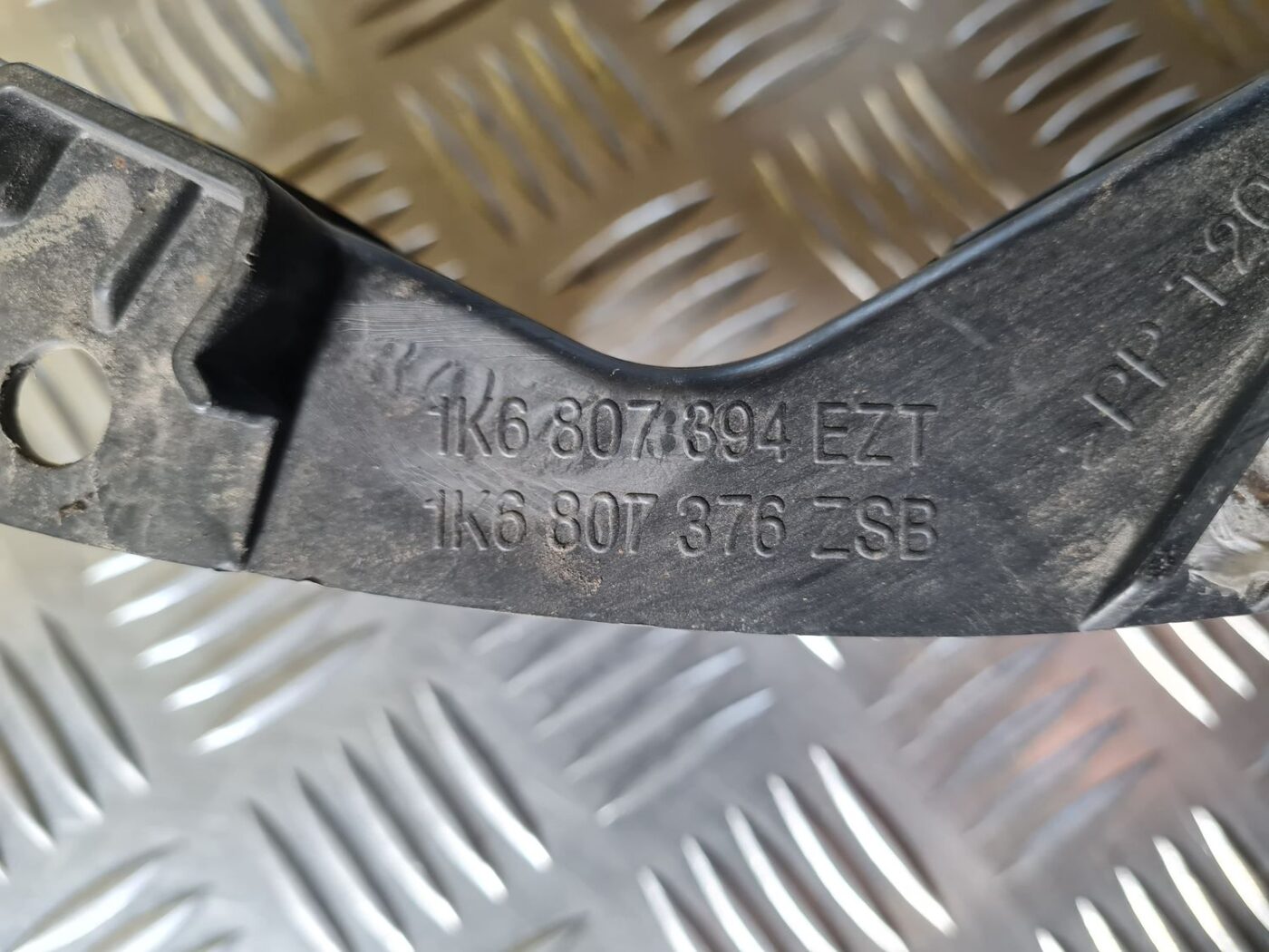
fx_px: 953
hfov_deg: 67.3
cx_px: 634
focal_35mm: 26
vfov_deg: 53.1
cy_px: 476
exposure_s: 1/100
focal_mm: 5.4
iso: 320
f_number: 1.8
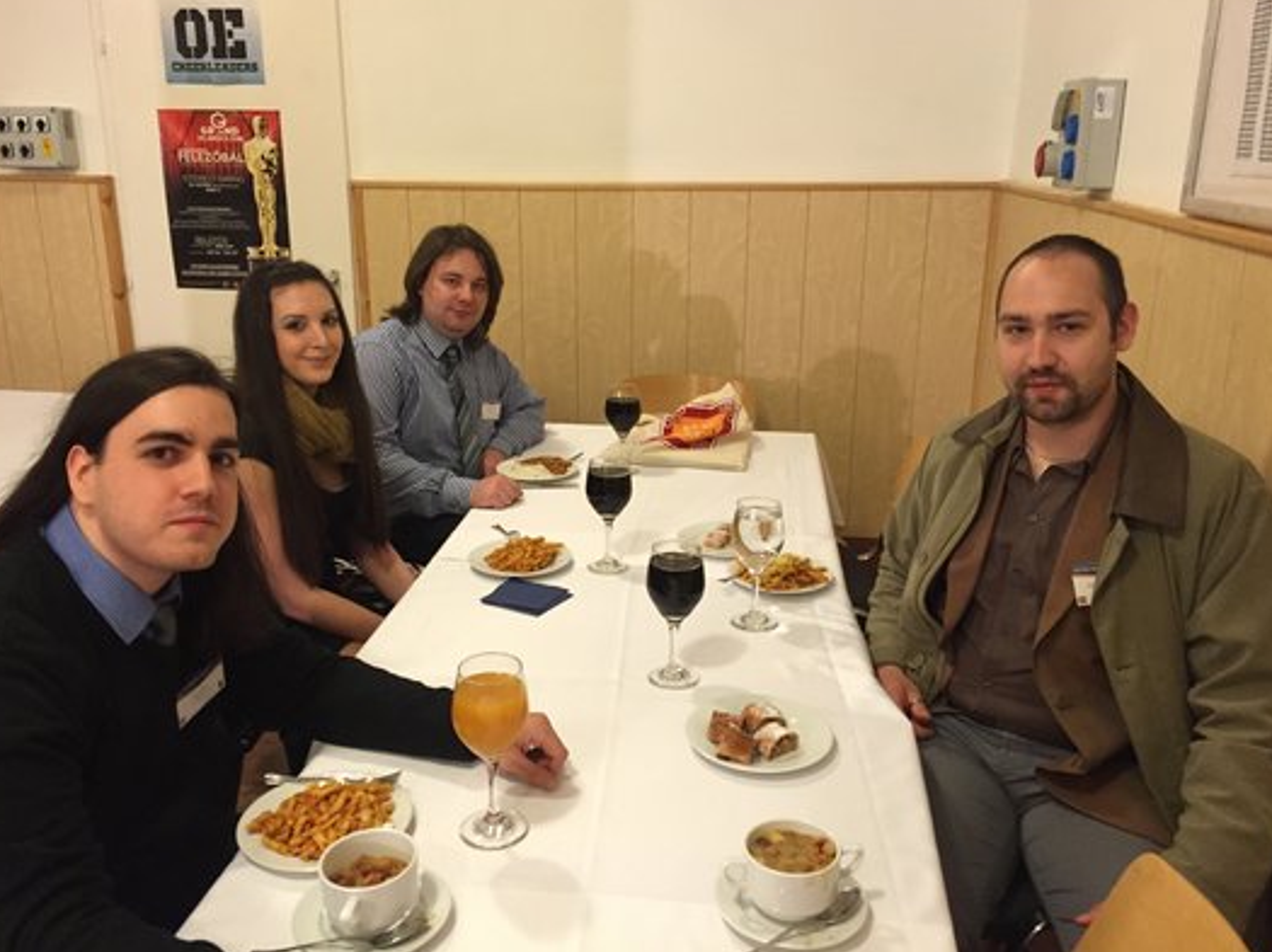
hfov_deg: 60.0
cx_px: 624
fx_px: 1102
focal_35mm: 30
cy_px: 464
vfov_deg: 46.7
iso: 250
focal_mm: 4.15
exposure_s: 1/17
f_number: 2.2
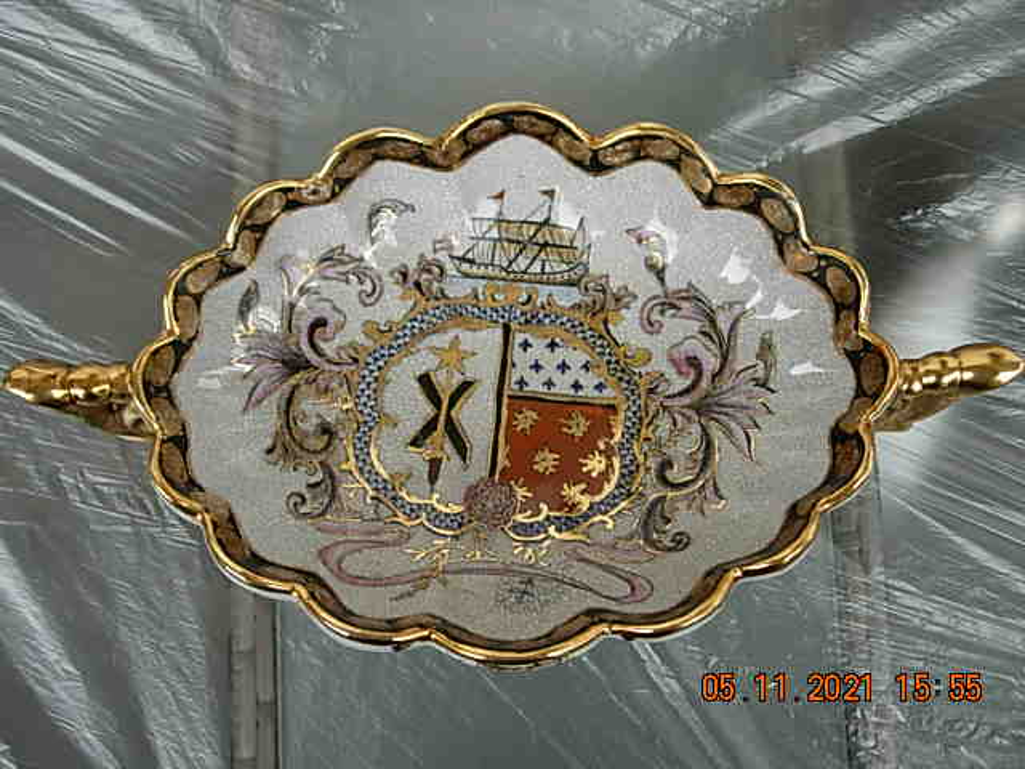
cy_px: 384
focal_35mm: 38
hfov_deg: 49.0
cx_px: 512
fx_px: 1125
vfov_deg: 37.7
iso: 79
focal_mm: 7.8
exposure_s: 1/33.9
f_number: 2.8
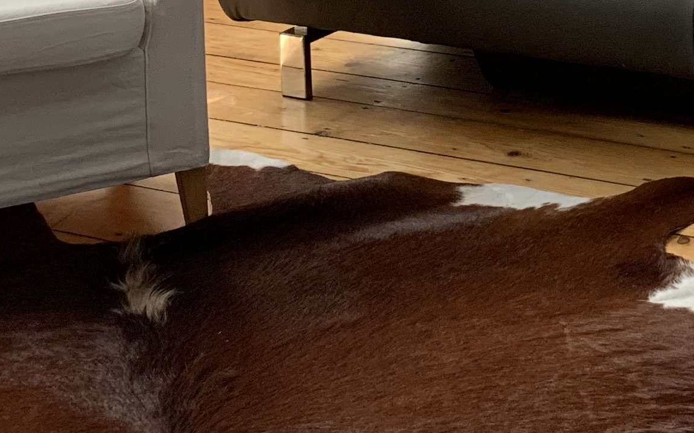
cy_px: -220
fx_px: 1815
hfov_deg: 20.9
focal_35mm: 96
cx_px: 711
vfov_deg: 12.9
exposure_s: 1/109
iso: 100
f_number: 1.8
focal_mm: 4.25
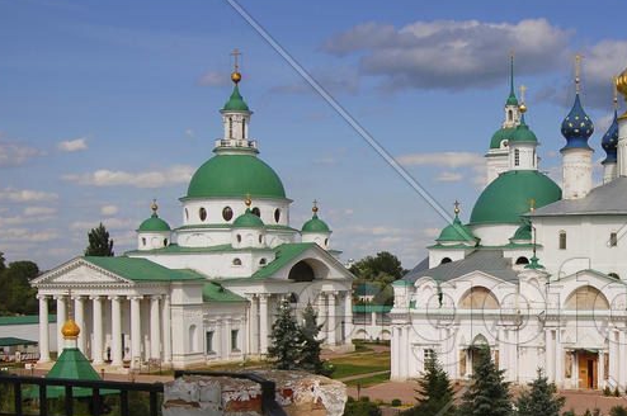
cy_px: 312
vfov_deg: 25.2
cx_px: 541
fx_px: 922
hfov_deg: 35.7
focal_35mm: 53
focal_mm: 20
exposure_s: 1/320
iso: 200
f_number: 11
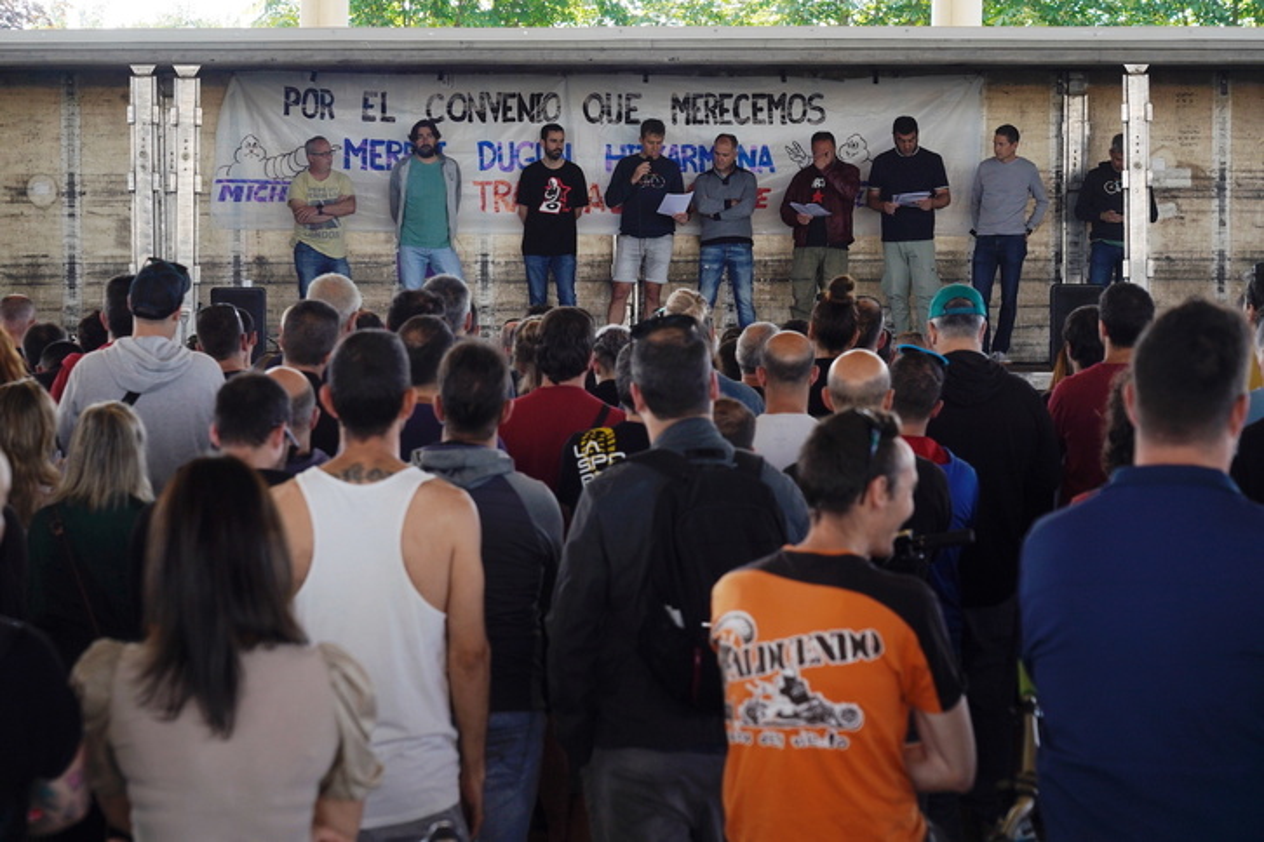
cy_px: 421
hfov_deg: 20.4
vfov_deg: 13.7
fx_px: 3511
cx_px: 632
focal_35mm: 100
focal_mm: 100
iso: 250
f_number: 7.1
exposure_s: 1/125
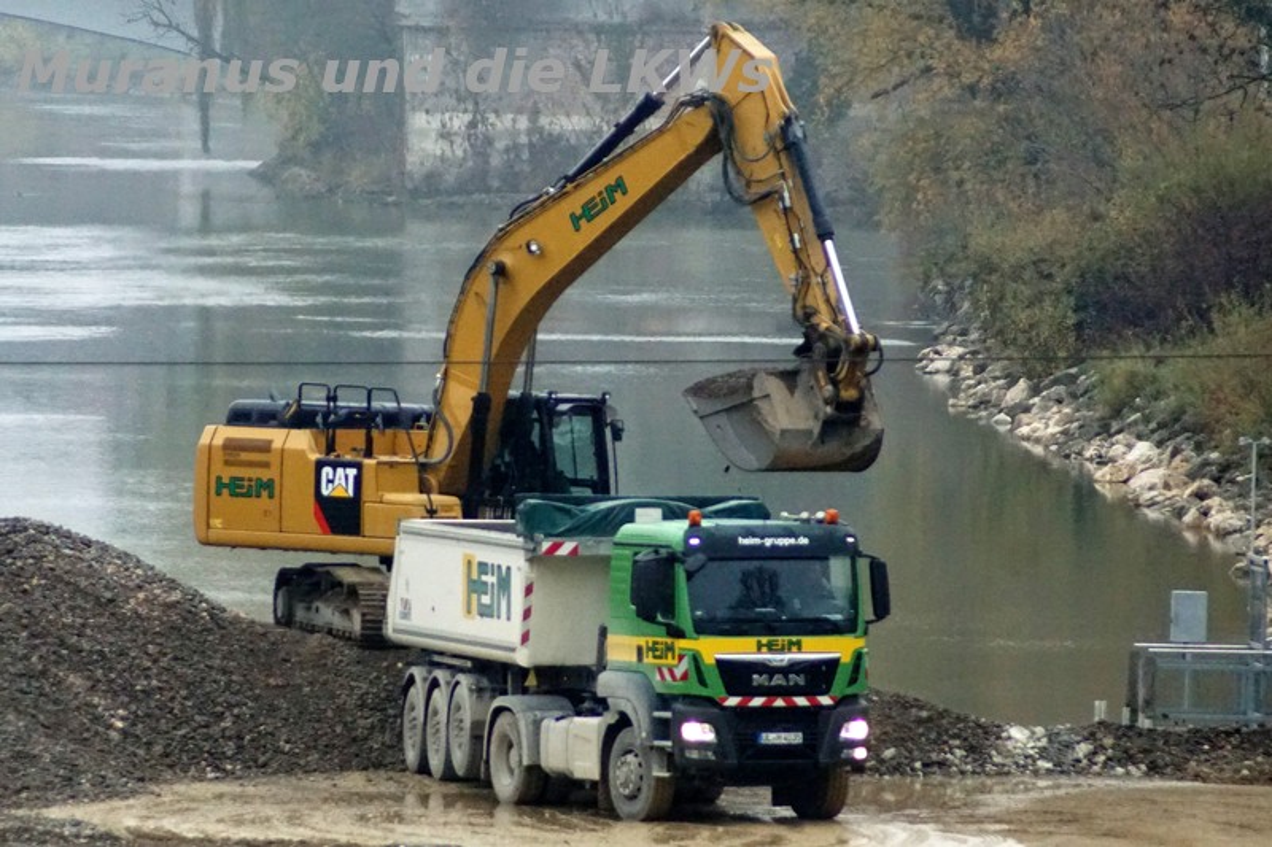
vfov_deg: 4.0
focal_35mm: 345
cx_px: 636
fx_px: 12187
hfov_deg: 6.0
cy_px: 424
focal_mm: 230
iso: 2000
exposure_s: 1/1000
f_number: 5.6
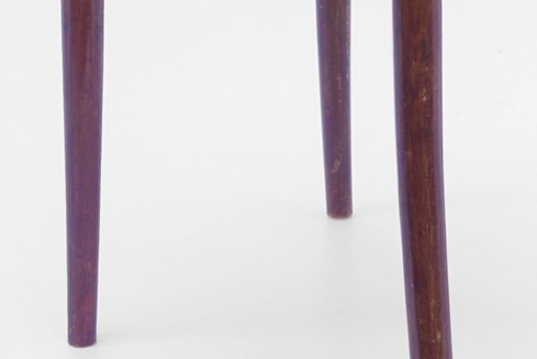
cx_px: 376
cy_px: -80
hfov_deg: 11.9
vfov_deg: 7.9
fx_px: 2562
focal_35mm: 172
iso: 100
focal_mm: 35
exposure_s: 1/100
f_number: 6.3
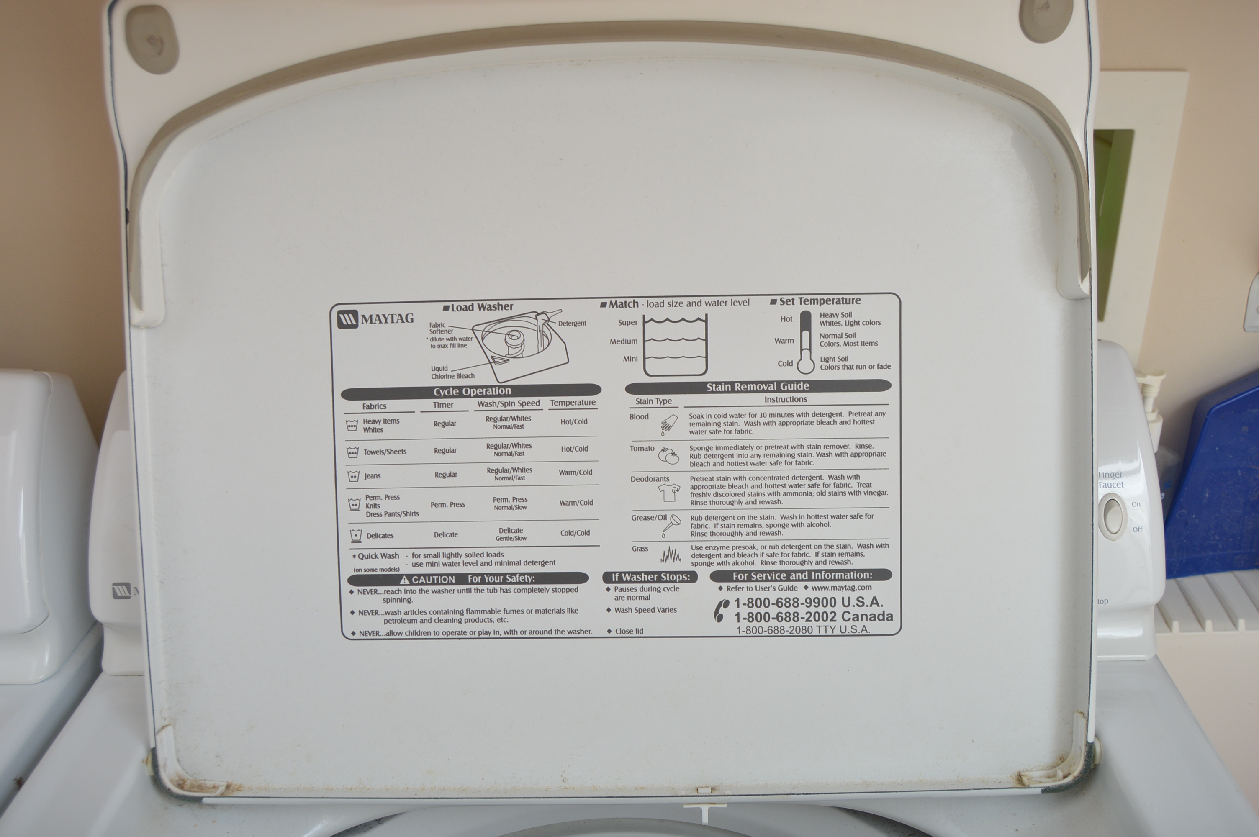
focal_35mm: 30
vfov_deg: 43.5
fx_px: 1048
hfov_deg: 62.0
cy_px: 418
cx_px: 630
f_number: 5
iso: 200
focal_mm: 20
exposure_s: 1/200
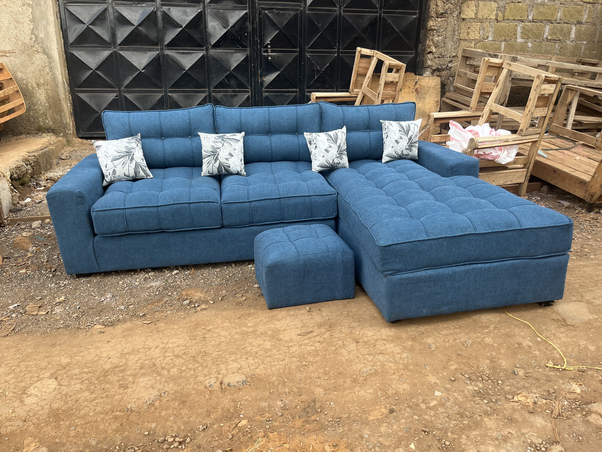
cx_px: 301
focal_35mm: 26
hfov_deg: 67.3
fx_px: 452
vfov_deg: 53.1
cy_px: 226
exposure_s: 1/360
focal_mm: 5.1
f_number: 1.6
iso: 50
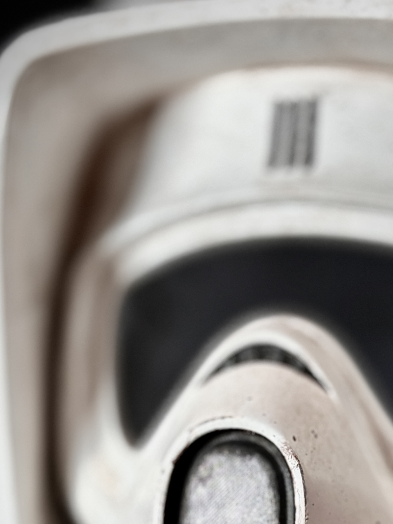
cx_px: 335
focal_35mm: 96
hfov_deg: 15.3
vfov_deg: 20.2
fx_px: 1453
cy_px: 408
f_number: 1.78
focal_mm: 6.86
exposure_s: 1/60
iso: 250
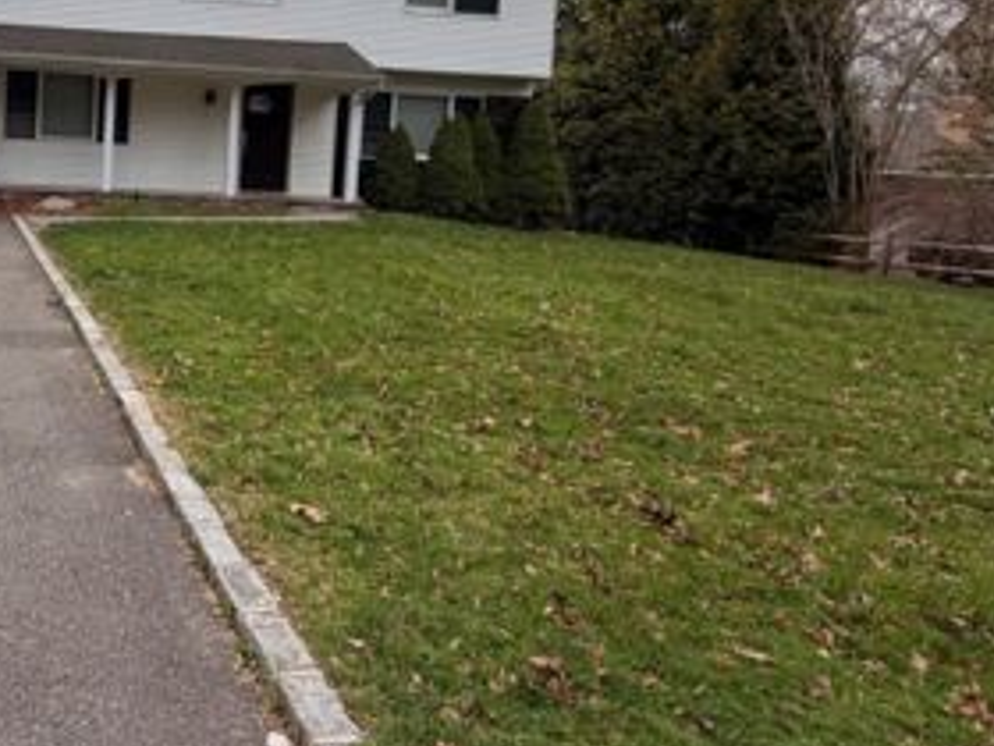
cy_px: 202
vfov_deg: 43.0
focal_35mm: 32
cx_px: 36
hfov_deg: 48.4
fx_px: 919
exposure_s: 1/770
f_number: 2.2
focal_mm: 2.22
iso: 25
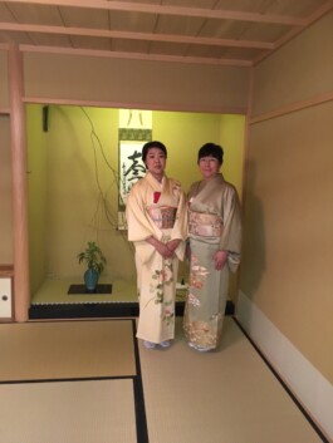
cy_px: 222
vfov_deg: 61.6
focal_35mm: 29
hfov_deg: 48.3
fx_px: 372
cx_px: 166
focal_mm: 4.15
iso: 400
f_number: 2.2
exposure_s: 1/15
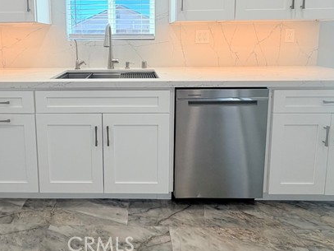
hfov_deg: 75.3
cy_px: 58
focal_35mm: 22
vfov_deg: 57.5
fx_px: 212
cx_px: 129
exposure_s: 1/132
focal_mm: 2.22
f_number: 2.2
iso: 40
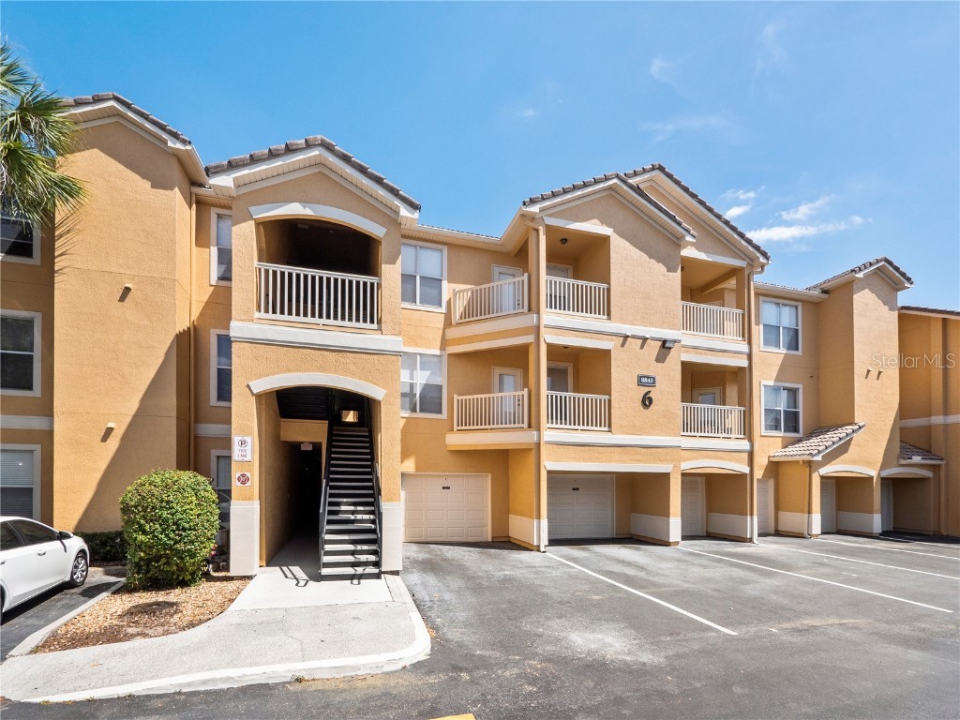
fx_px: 388
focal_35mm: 14
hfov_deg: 102.1
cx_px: 480
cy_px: 360
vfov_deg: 85.7
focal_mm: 7
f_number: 7.1
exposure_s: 1/320
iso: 200
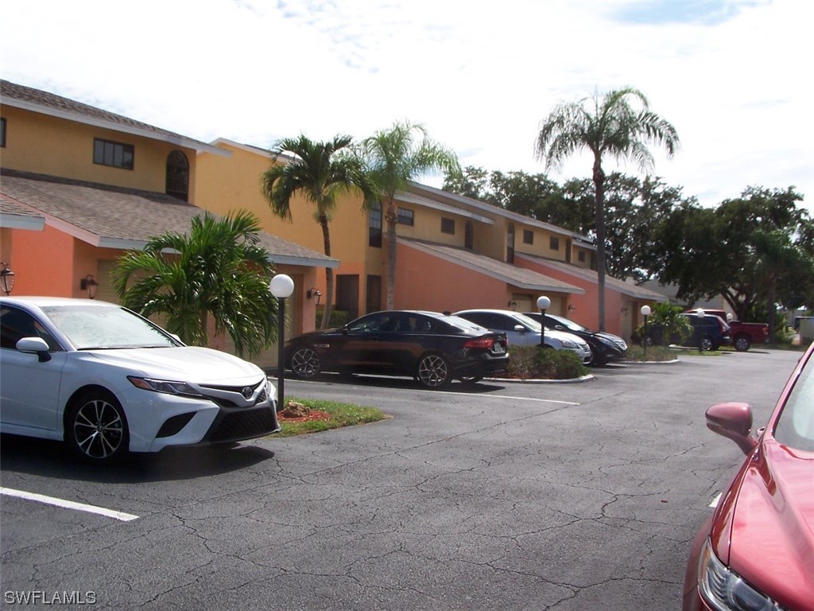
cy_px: 306
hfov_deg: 49.0
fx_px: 894
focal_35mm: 38
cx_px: 407
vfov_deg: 37.7
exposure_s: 1/500
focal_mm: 6.3
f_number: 5.6
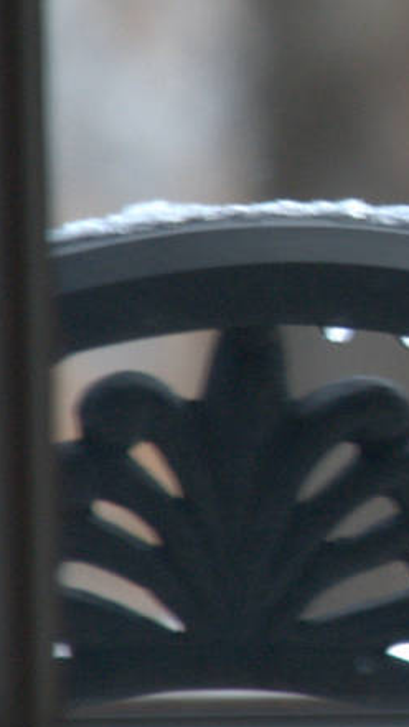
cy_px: 234
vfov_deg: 1.4
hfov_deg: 0.8
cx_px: 947
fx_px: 30835
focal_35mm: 1599
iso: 800
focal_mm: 280
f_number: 9
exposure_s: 1/80
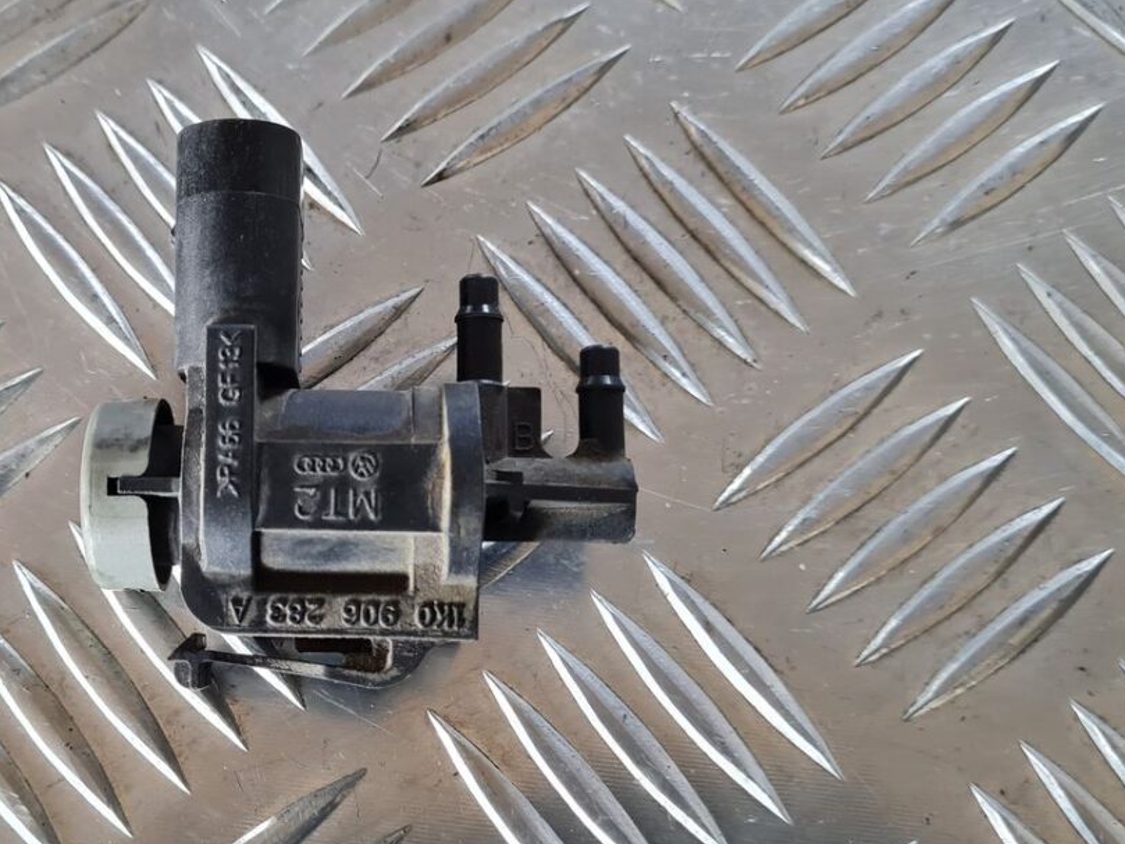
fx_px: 1463
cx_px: 260
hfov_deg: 40.7
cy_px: 444
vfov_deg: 32.2
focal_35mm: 45
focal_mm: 5.4
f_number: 1.8
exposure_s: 1/100
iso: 250
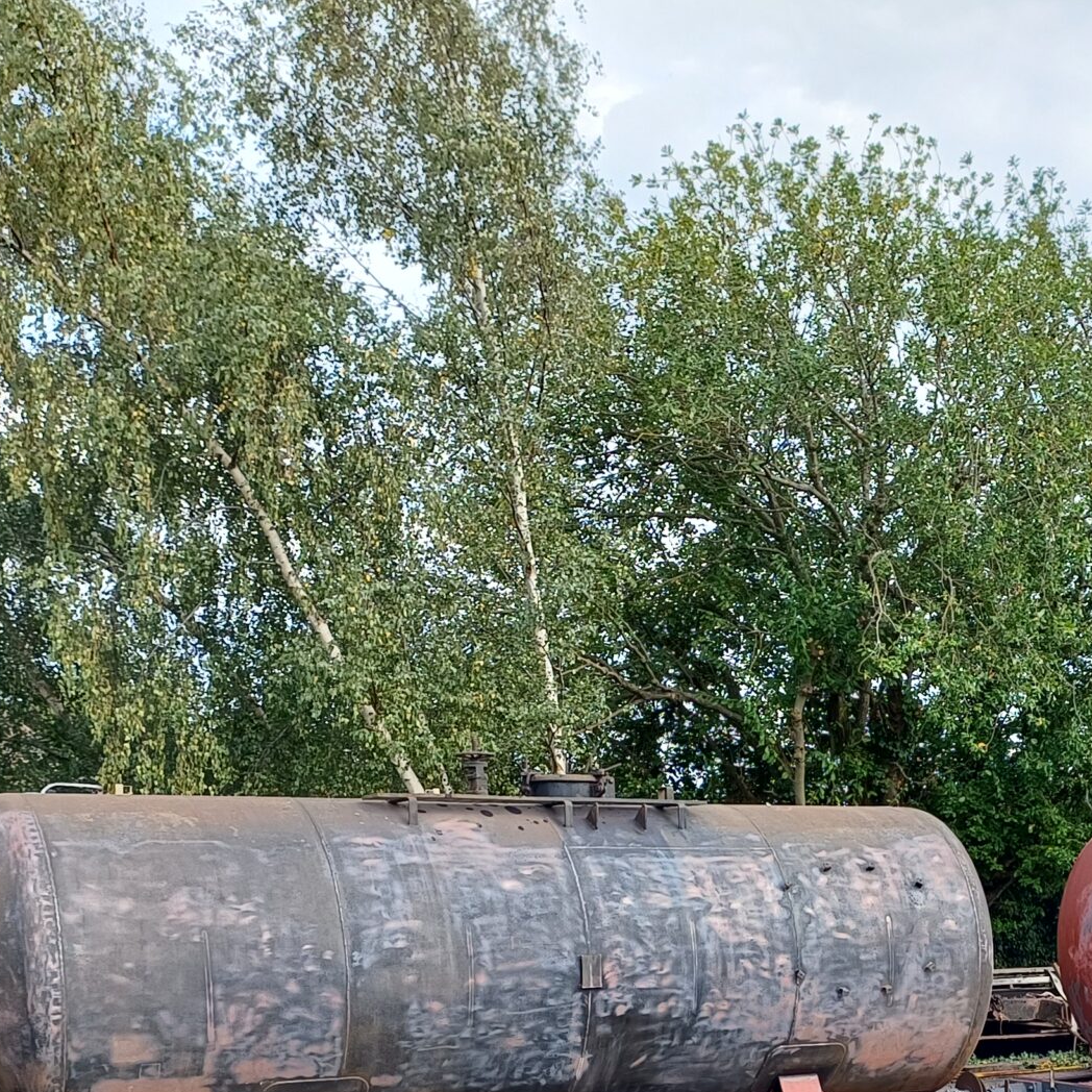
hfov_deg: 30.3
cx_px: 985
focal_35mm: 54
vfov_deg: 30.2
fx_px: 1927
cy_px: 999
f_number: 1.8
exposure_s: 1/199
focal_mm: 4.65
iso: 50
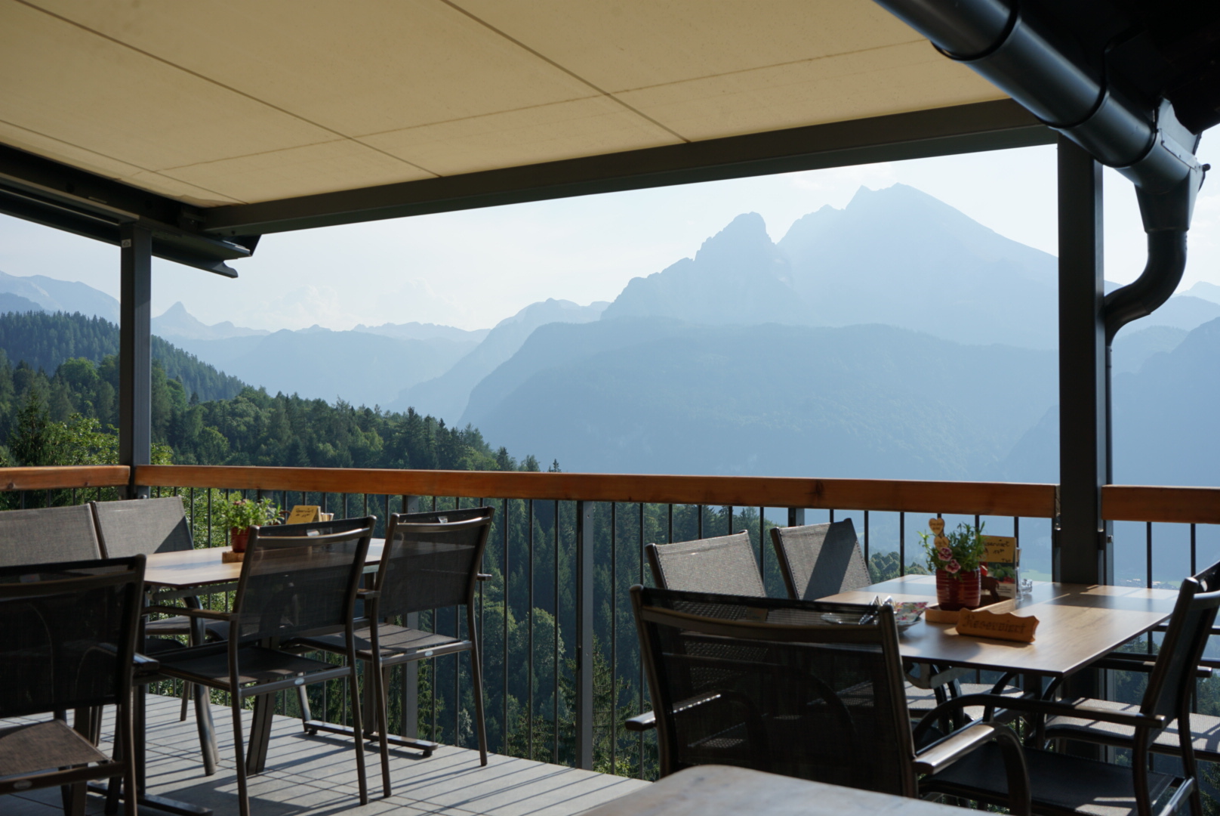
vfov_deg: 35.1
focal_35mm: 38
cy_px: 408
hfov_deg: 50.7
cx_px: 610
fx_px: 1289
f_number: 9
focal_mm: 38
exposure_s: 1/250
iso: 100
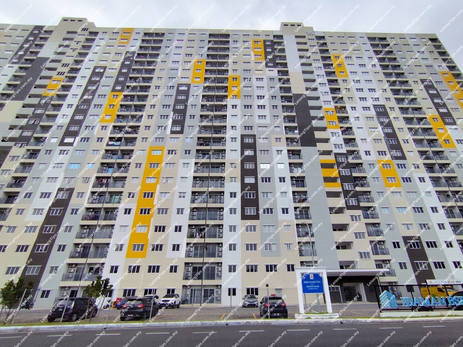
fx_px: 214
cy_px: 174
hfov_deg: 94.5
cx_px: 232
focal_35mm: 16
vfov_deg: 78.1
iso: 50
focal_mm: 1.65
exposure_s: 1/2492
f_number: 2.2
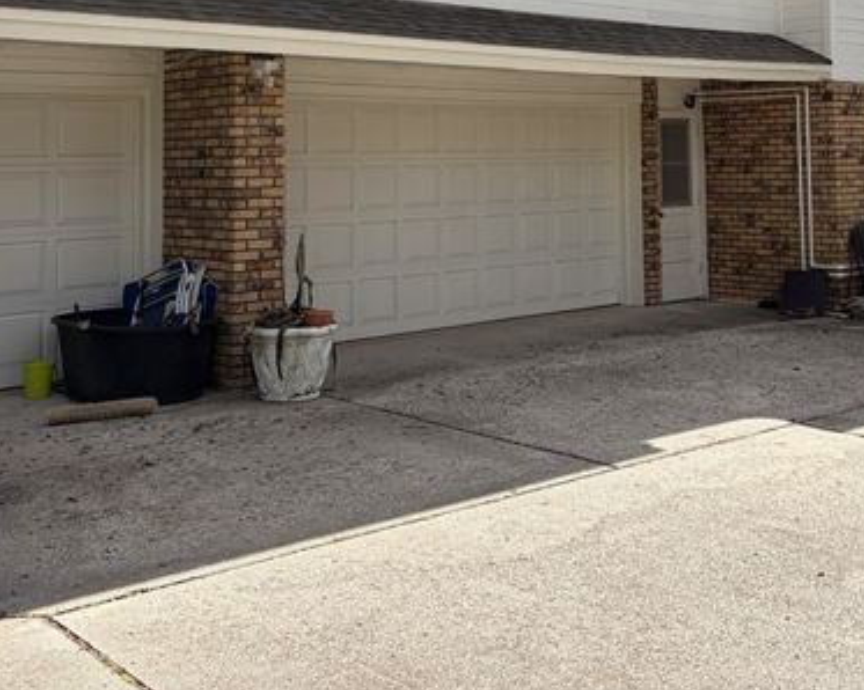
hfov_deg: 38.5
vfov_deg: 30.2
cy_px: 86
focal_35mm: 48
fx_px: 1227
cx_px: 552
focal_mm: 5.96
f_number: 1.6
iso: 50
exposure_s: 1/3125
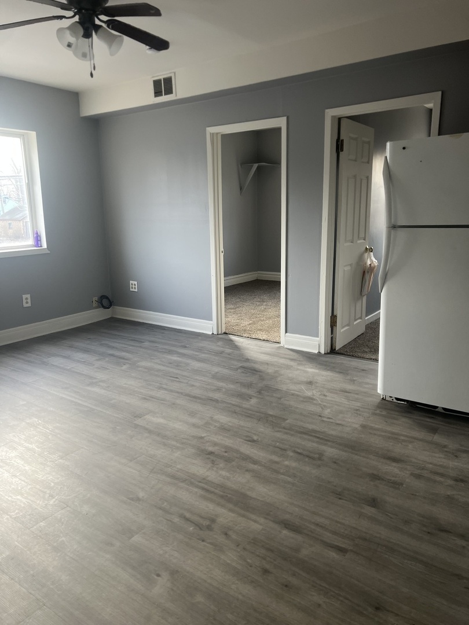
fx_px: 470
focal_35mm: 26
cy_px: 312
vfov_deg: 67.3
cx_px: 234
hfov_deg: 53.1
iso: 125
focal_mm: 5.7
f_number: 1.5
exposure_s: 1/105
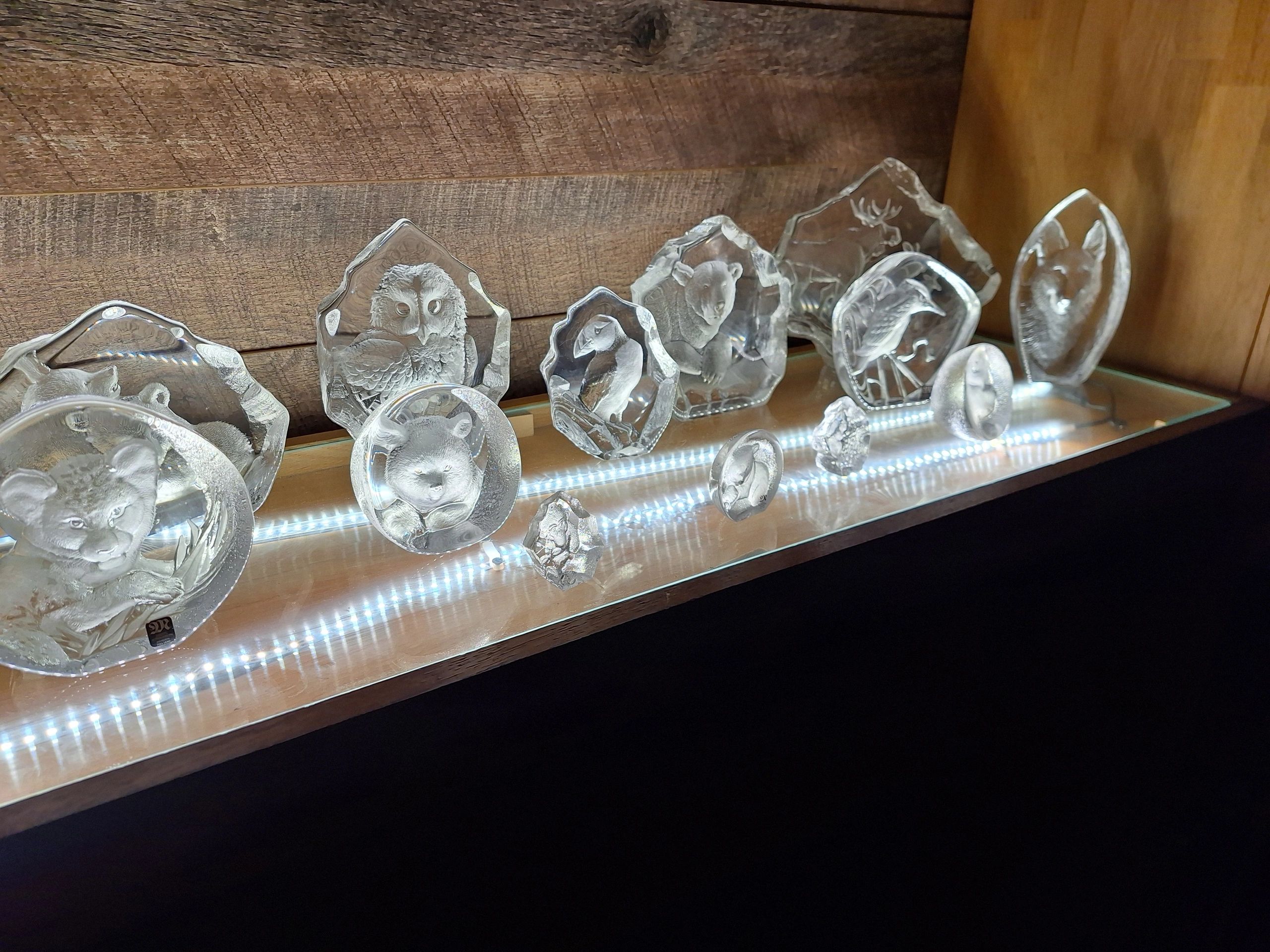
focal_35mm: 23
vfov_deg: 58.9
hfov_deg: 73.9
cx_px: 635
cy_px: 476
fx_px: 844
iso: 40
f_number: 1.8
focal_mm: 5.54
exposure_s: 1/271
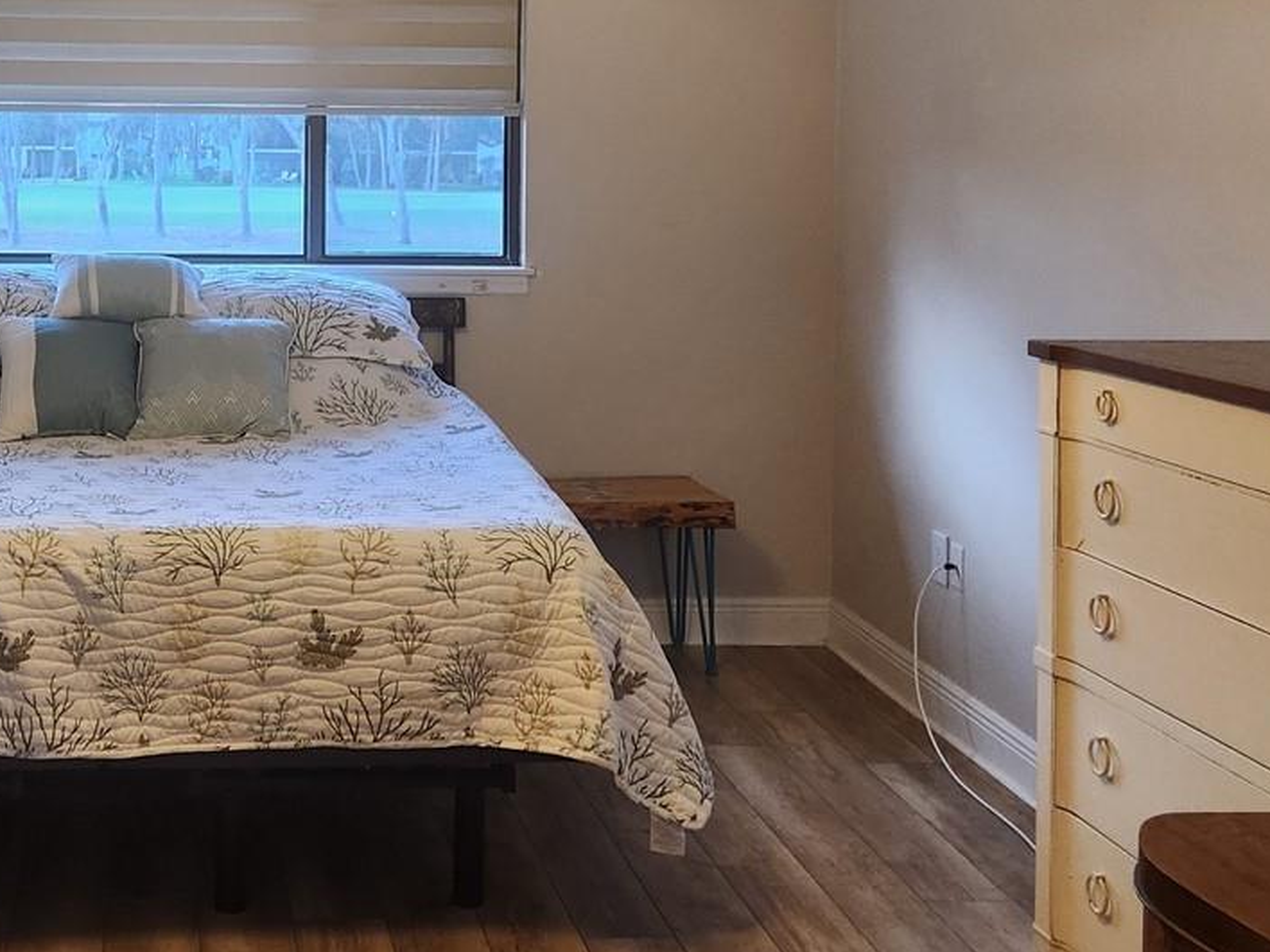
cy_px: 140
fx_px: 1908
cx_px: 260
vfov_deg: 27.3
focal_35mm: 52
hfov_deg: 35.7
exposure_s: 1/180
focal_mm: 5.4
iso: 200
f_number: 1.8
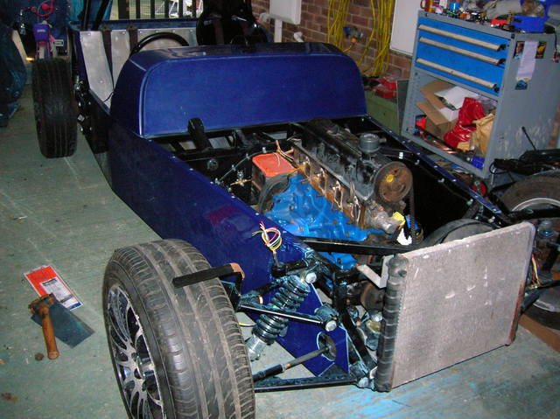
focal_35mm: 34
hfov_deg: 54.0
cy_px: 210
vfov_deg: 41.7
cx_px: 280
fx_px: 550
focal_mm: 5.7
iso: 200
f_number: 2.9
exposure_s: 1/60.1
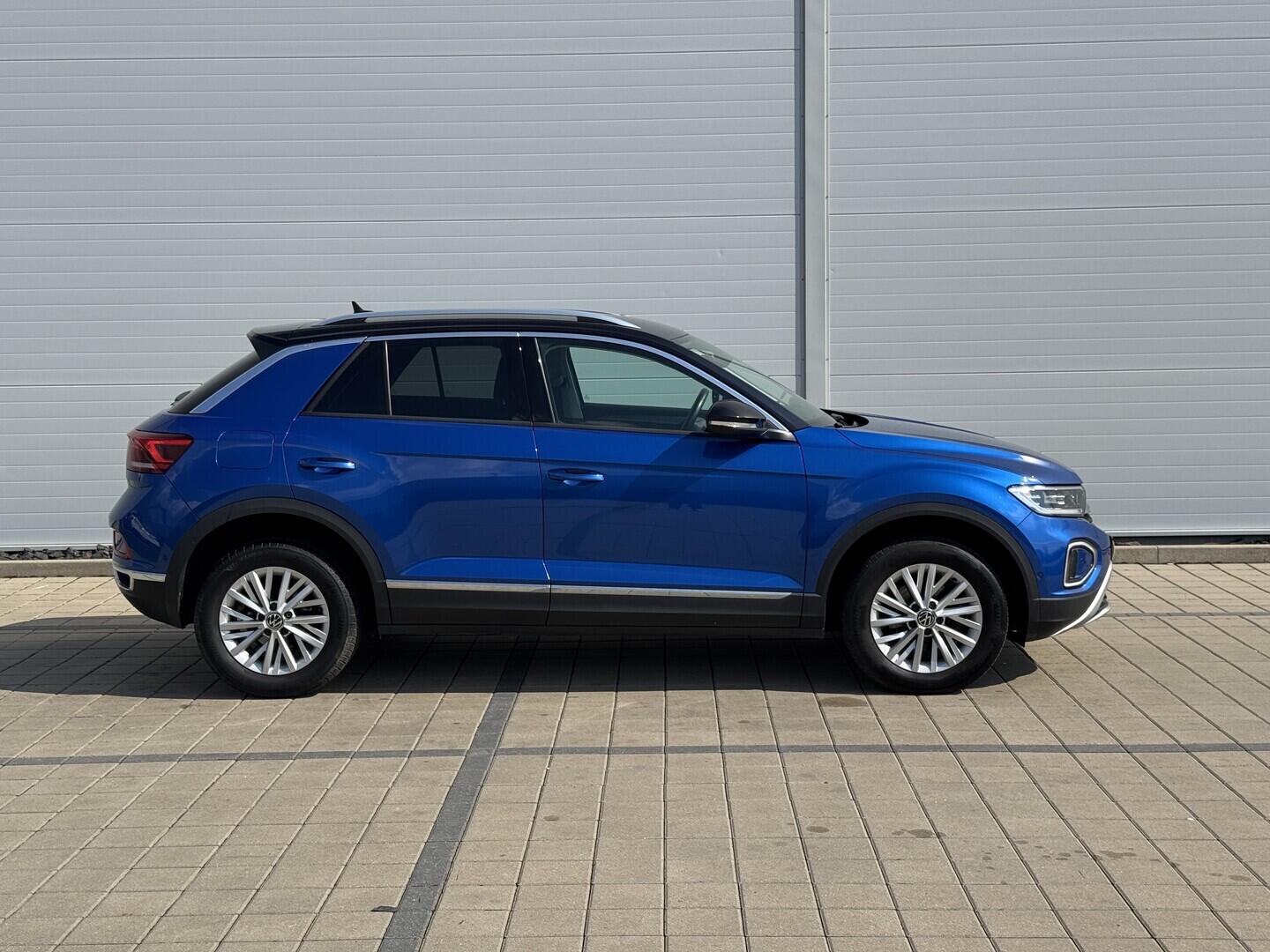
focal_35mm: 48
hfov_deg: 39.7
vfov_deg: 30.3
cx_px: 635
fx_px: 1761
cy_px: 476
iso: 64
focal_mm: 6.76
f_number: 1.78
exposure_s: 1/5376
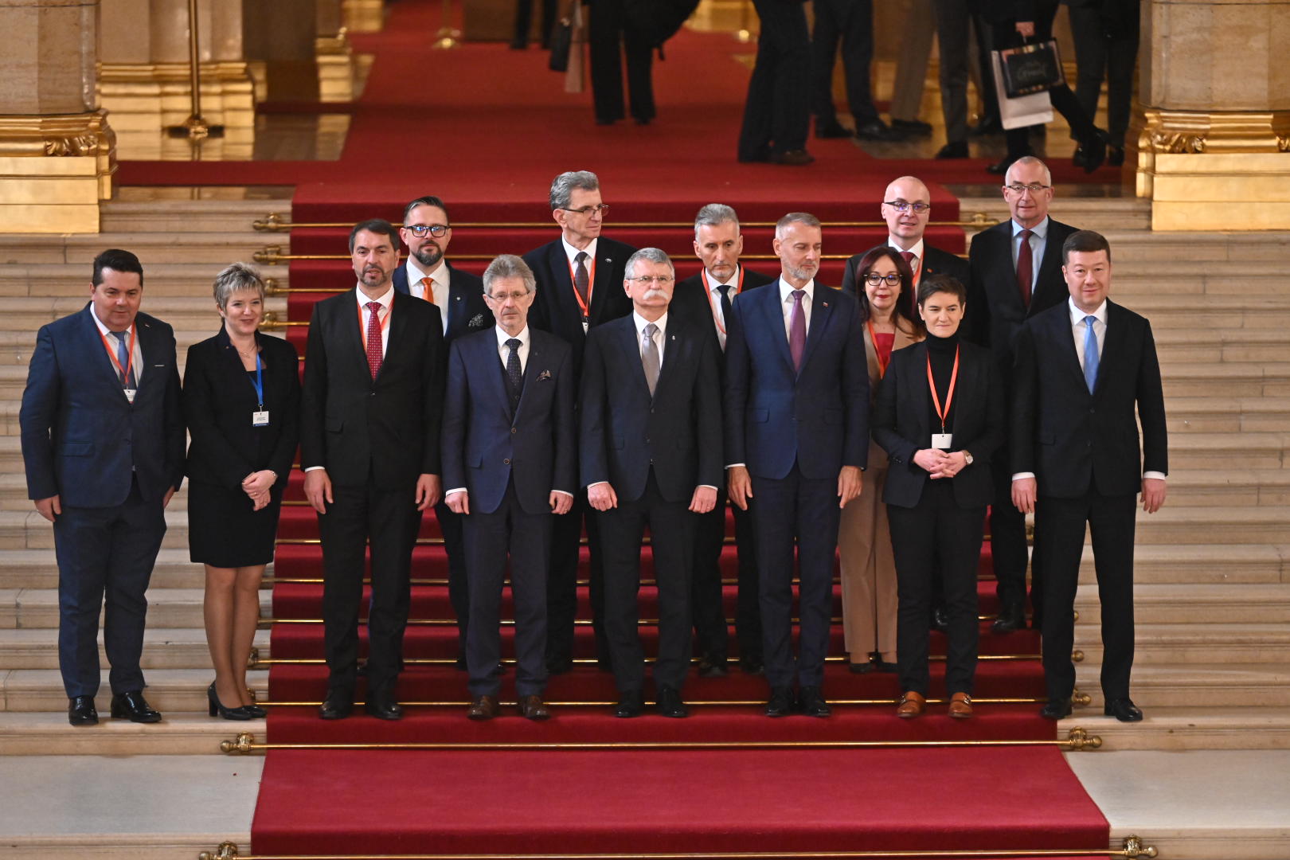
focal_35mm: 200
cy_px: 430
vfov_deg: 6.9
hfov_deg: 10.3
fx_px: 7166
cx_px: 645
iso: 3200
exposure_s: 1/200
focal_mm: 200
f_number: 2.8
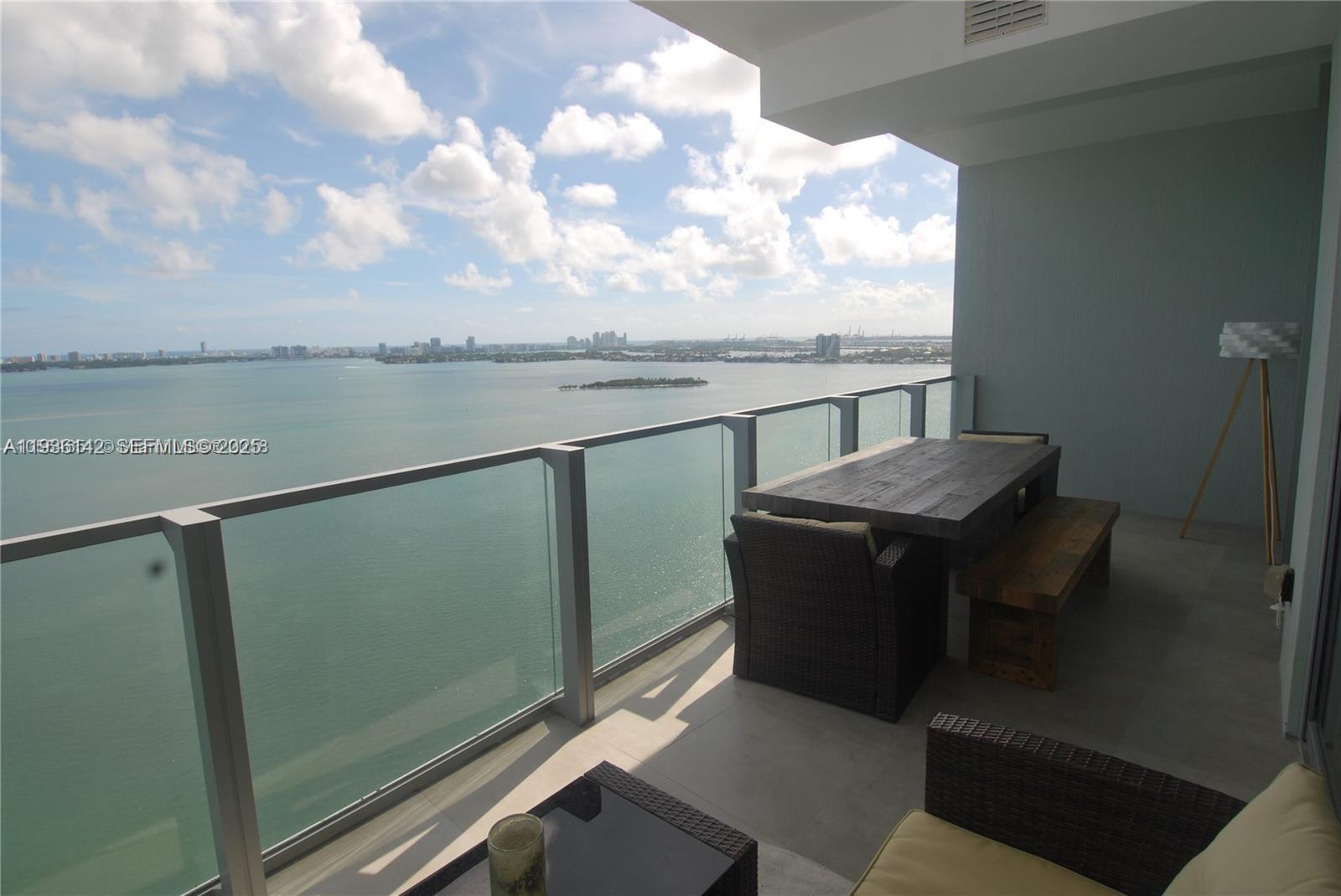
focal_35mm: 18
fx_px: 671
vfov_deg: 67.5
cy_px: 448
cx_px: 670
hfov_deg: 89.9
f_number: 10
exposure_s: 1/200
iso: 100
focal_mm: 12
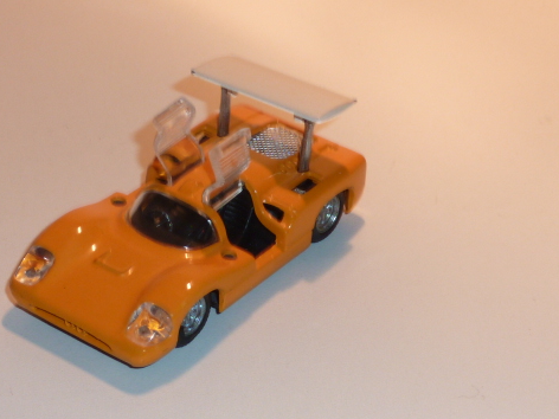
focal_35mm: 103
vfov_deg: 14.4
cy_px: 196
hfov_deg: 19.0
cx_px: 212
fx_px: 1663
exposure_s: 1/40
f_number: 3.7
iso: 100
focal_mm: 6.9
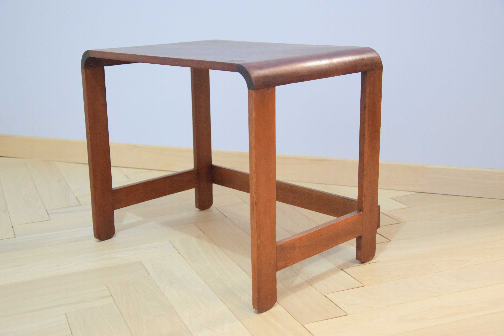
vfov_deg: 26.5
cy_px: 168
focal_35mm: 51
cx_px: 252
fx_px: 714
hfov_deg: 38.9
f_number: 4.2
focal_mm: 34
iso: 6400
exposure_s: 1/25
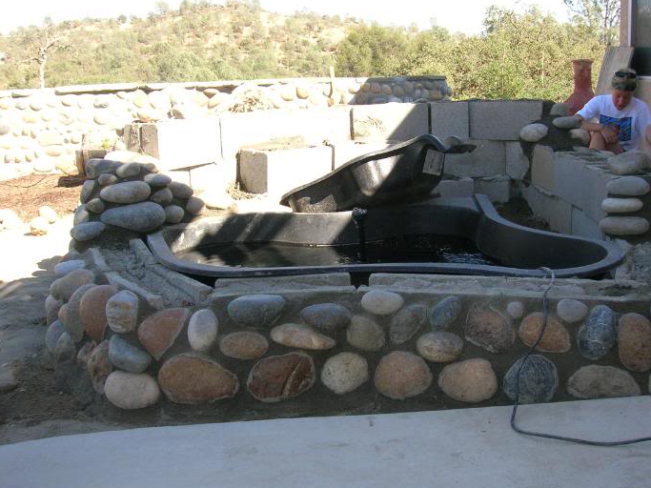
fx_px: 771
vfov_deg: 35.1
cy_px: 252
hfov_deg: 45.6
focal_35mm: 41
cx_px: 376
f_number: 4.9
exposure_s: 1/114
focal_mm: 5.8
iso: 71
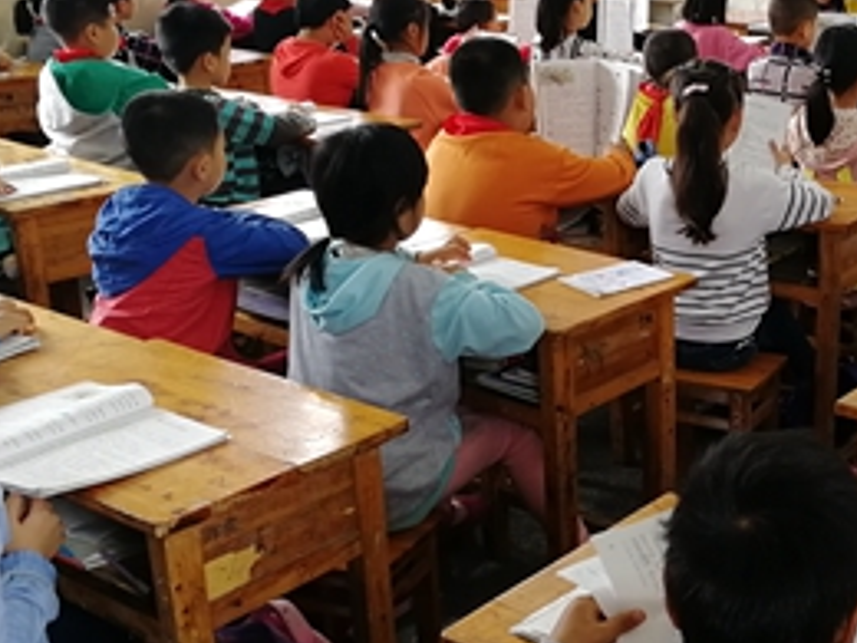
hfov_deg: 34.4
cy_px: 292
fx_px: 1287
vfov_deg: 28.0
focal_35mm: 52
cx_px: 798
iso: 160
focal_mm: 3.95
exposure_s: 1/50
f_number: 2.2
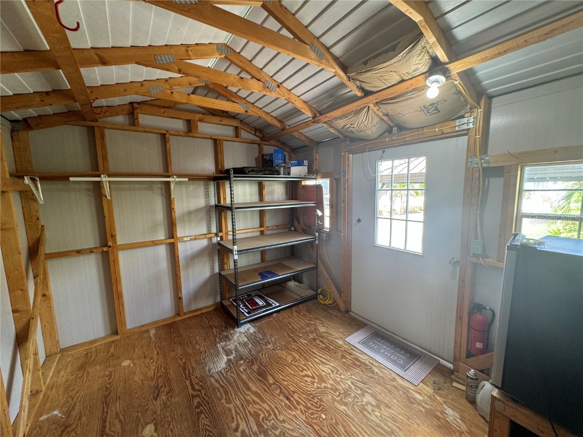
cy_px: 218
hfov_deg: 102.1
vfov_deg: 85.7
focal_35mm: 14
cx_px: 292
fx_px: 236
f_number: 2.2
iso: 125
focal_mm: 2.22
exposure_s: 1/60
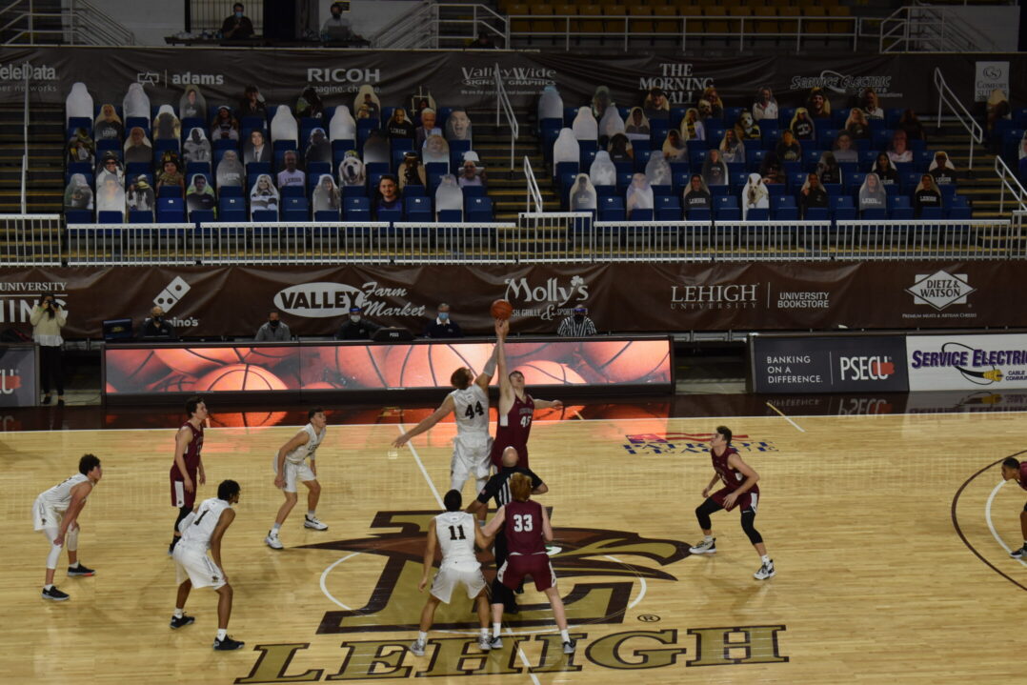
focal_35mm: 82
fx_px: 2354
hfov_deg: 24.6
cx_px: 514
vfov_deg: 16.6
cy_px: 342
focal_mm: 55
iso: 450
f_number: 5.6
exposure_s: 1/100
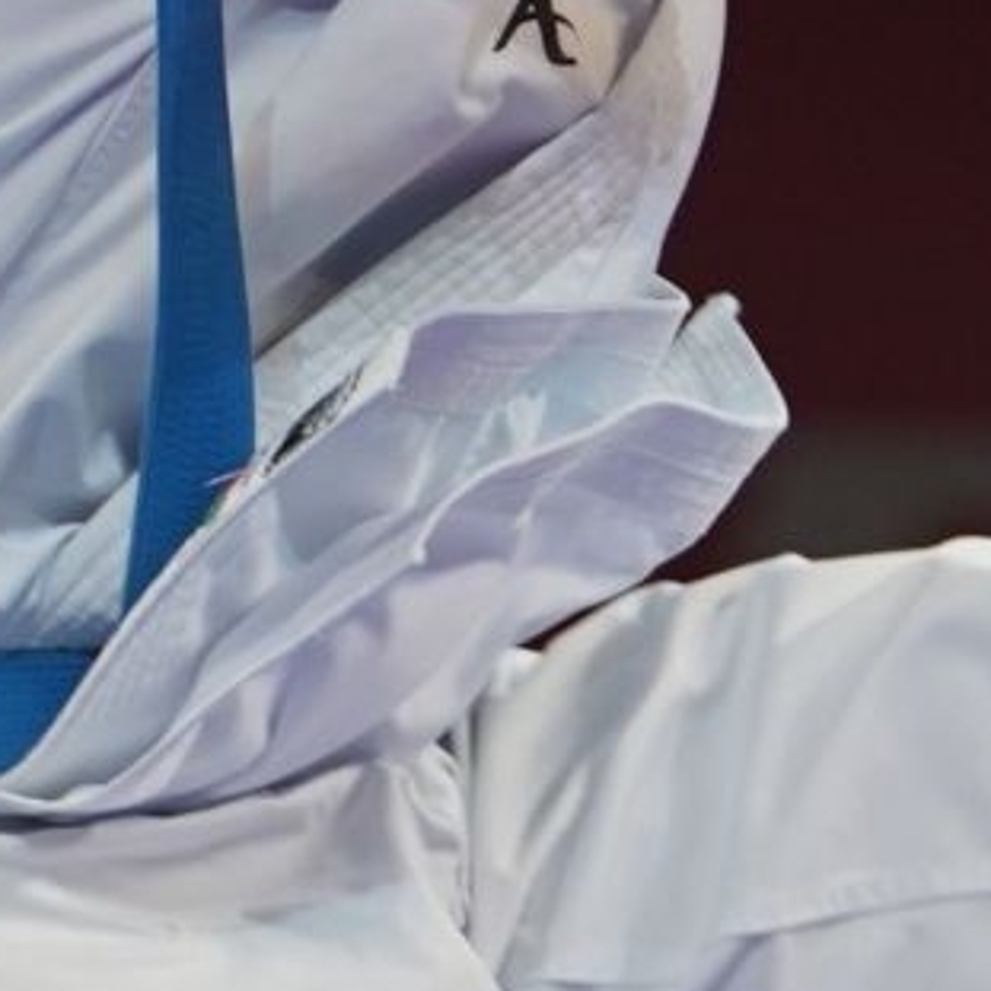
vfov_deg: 1.6
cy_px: 656
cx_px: 529
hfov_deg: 1.6
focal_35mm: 1091
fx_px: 35337
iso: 640
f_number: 2.8
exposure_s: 1/500
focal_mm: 148
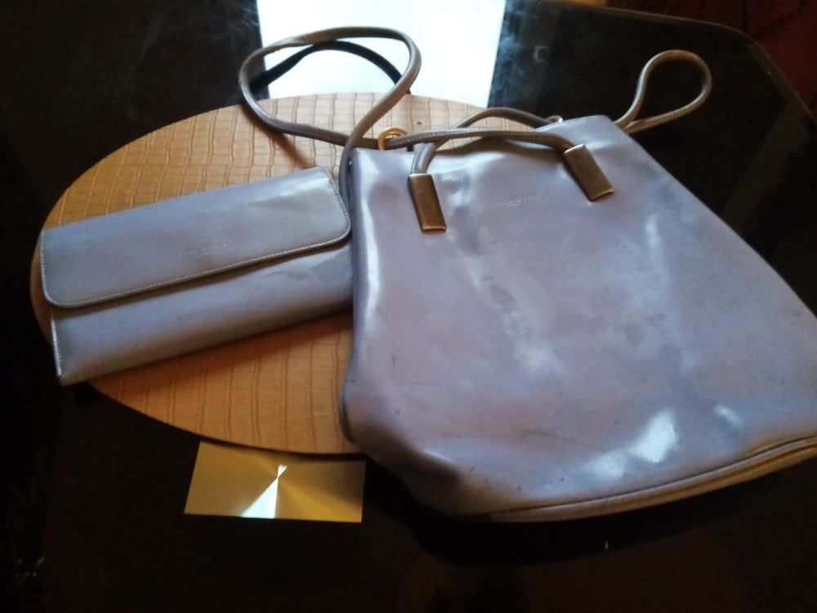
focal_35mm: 26
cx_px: 408
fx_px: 614
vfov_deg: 53.1
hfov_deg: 67.3
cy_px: 306
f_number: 1.8
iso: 707
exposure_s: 1/25
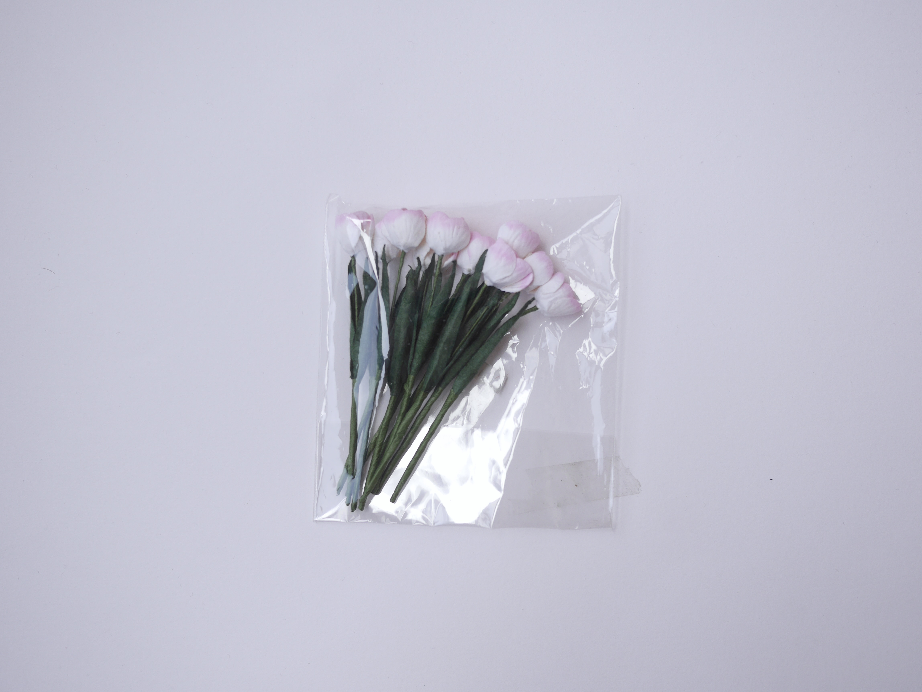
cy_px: 346
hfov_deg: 46.8
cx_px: 461
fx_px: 1066
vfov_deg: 36.0
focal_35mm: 40
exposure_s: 1/200
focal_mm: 20
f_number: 2.5
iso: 200
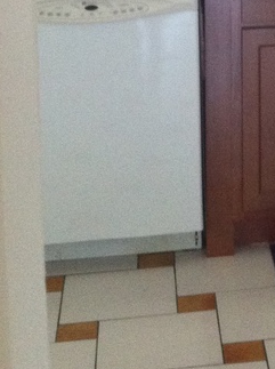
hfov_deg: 11.9
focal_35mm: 117
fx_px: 1243
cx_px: 438
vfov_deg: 16.1
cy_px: -97
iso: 320
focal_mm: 3.85
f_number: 2.8
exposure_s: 1/17
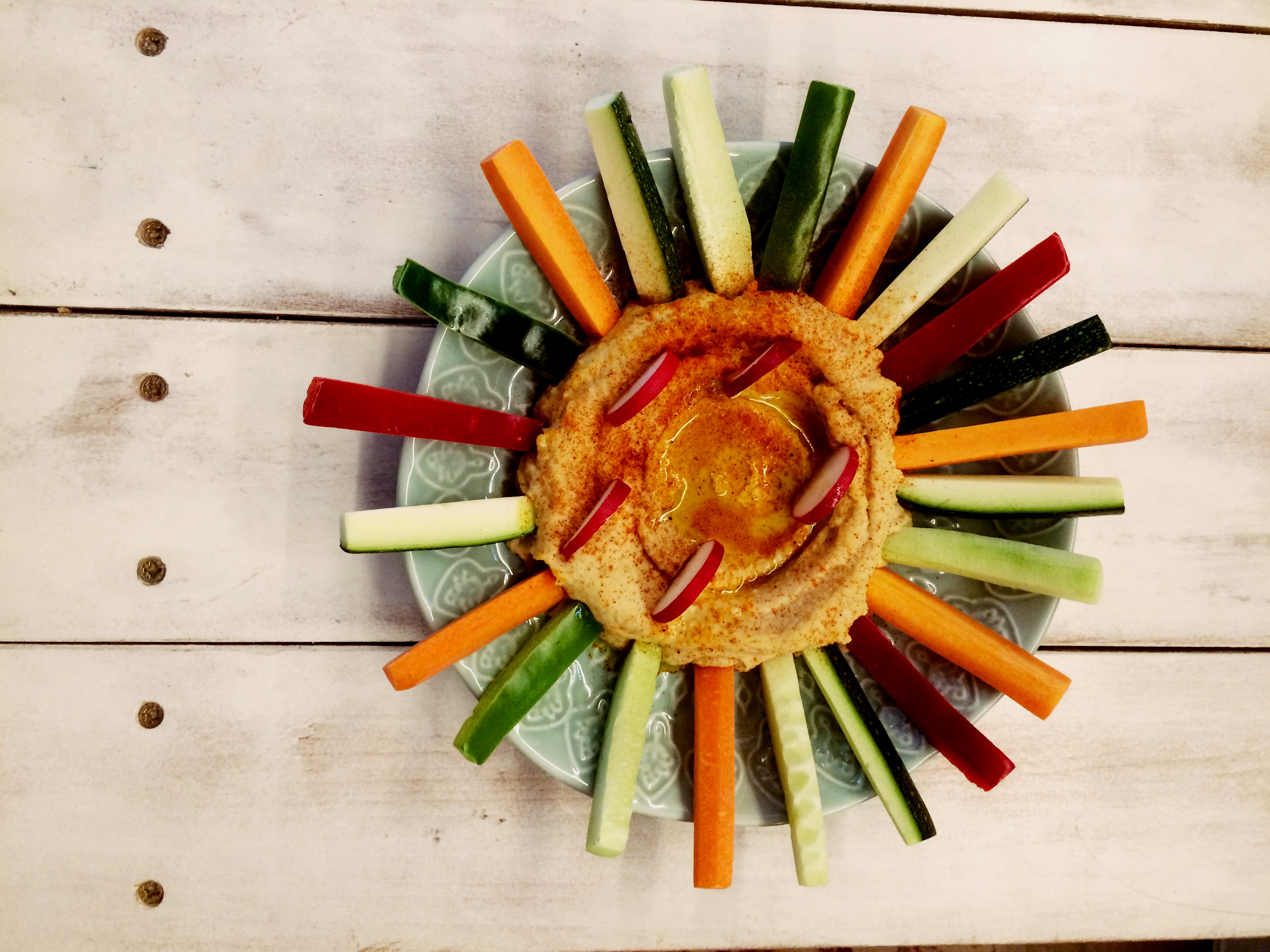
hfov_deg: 61.7
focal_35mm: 29
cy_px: 476
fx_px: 1064
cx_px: 635
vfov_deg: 48.2
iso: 80
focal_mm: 4.15
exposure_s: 1/33
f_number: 2.2
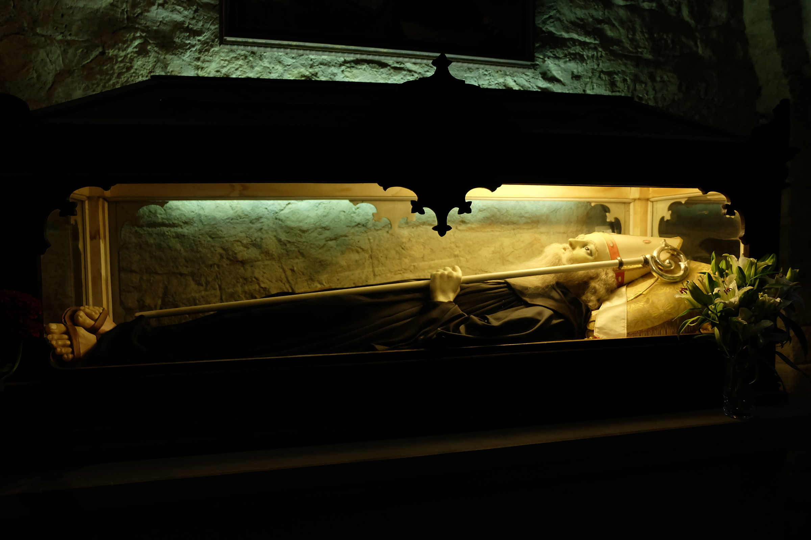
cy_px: 270
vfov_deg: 53.1
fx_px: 541
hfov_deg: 73.7
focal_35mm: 24
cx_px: 406
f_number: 3.5
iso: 800
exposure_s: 1/40
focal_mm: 16
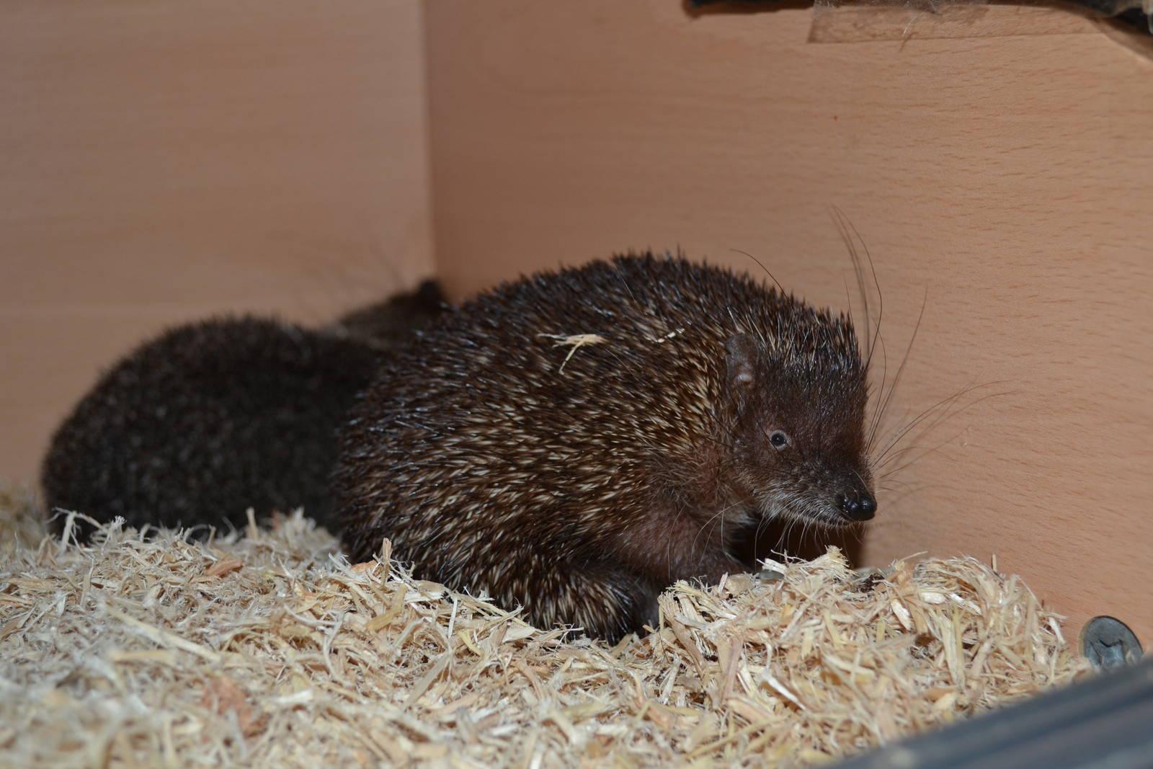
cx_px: 576
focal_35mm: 42
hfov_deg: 46.4
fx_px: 1345
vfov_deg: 31.9
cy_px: 384
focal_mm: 28
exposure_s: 1/60
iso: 250
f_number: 4.5
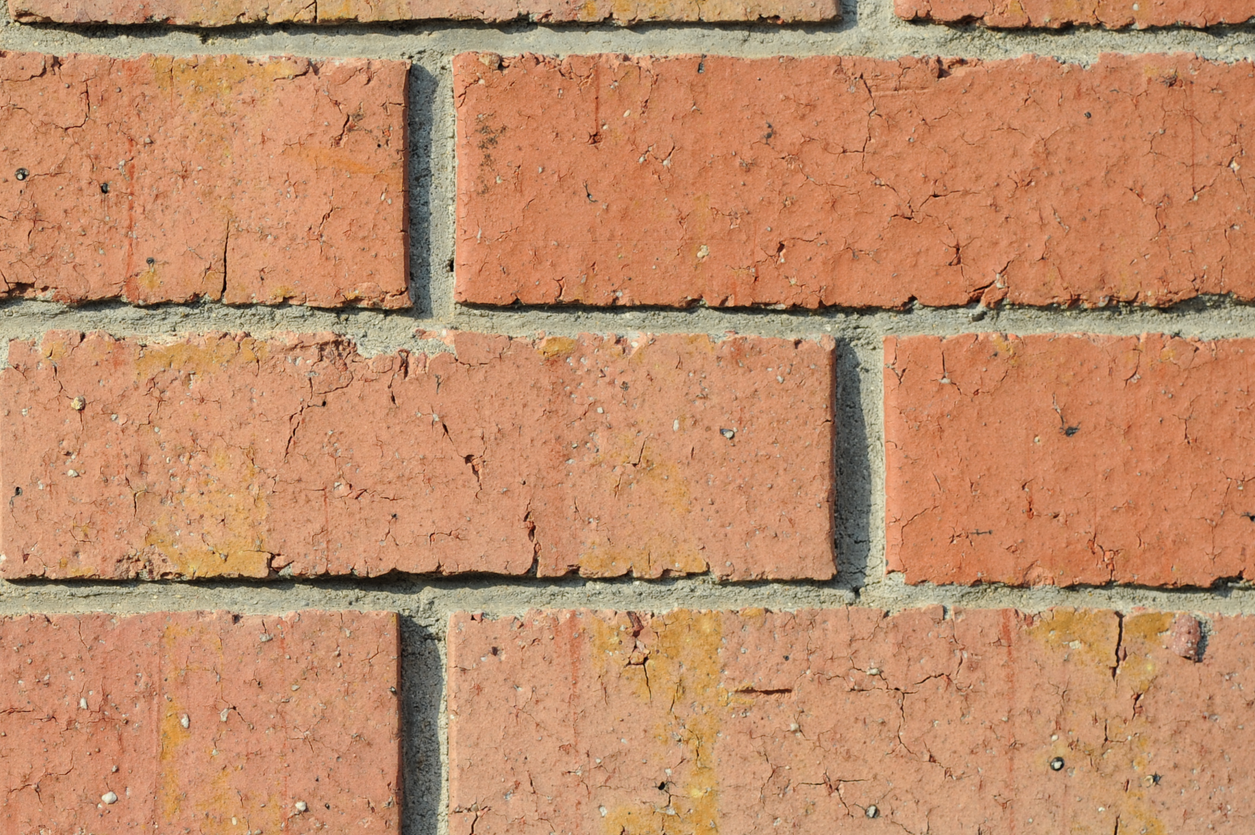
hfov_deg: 6.2
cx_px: 189
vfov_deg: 4.1
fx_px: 11566
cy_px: 572
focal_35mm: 332
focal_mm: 180
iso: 200
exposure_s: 1/640
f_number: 5.6
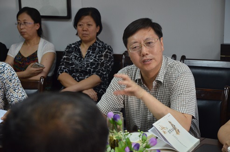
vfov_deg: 13.8
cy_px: 76
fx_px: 631
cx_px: 115
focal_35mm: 99
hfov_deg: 20.6
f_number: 5.3
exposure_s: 1/25
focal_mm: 66
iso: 1600
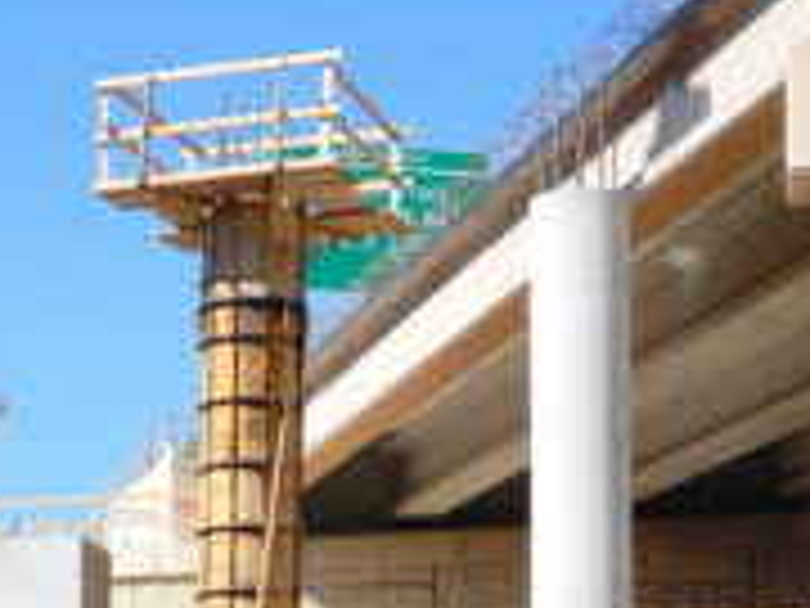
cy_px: 613
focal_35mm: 111
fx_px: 2597
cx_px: 0
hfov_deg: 17.3
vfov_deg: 13.2
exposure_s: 1/640
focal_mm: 8.9
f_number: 4
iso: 80
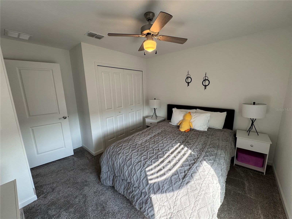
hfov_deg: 102.1
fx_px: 118
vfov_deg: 85.7
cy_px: 110
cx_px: 146
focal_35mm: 14
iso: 160
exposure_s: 1/120
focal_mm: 2.22
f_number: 2.2
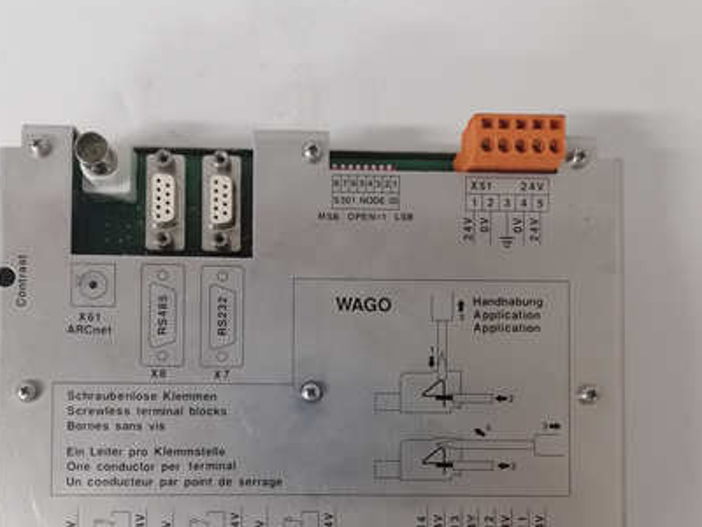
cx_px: 309
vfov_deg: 36.2
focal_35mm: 39
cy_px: 374
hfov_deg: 47.8
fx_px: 791
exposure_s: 1/33.3
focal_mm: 3.81
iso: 200
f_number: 2.2
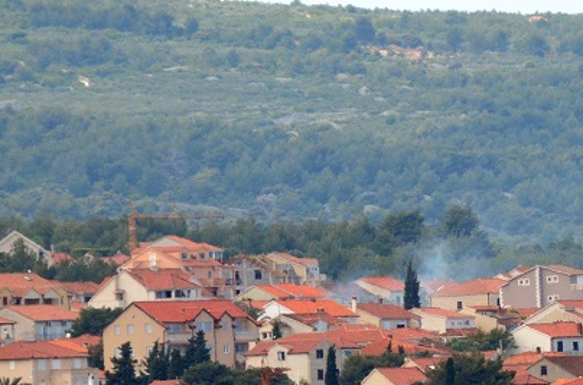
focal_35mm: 964
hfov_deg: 2.1
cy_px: 402
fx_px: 15569
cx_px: 451
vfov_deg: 1.4
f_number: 5.6
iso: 800
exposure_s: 1/2500
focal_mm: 260
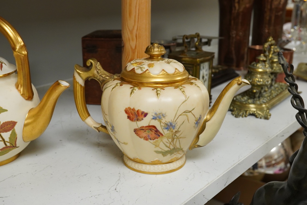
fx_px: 384
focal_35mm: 45
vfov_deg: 29.9
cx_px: 154
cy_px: 102
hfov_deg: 43.6
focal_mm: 30
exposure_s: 1/160
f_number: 11
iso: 2500
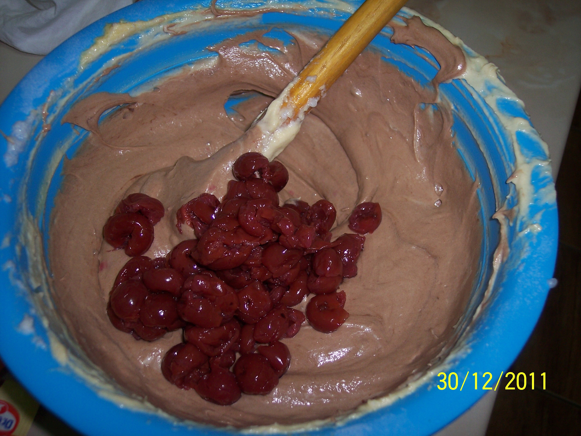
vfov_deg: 36.8
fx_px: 655
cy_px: 218
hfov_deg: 47.9
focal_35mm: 39
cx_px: 290
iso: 100
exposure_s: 1/60
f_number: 2.8
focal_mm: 8
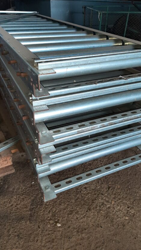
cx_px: 72
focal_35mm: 29
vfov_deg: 66.0
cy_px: 122
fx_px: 193
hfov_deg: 40.2
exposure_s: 1/50
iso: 100
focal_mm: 3.93
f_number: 1.7
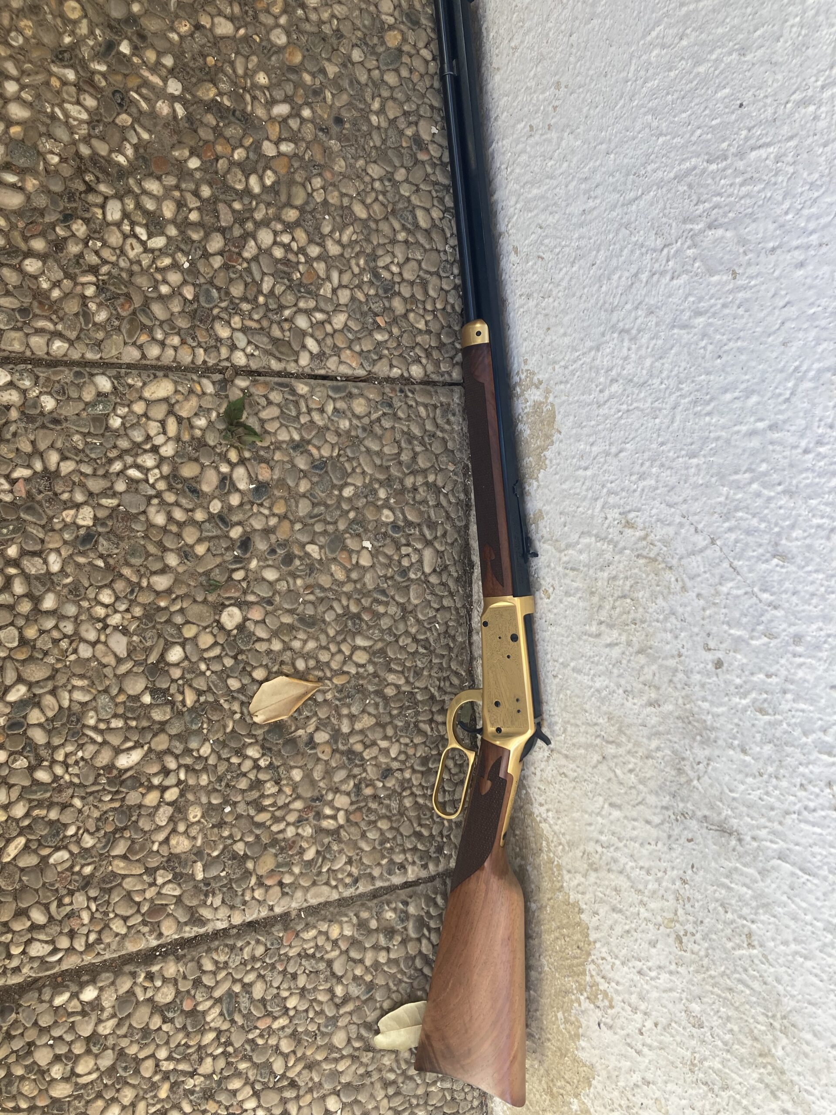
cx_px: 418
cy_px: 558
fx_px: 902
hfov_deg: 49.7
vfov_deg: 63.4
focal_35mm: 28
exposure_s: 1/121
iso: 32
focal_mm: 3.99
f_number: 1.8
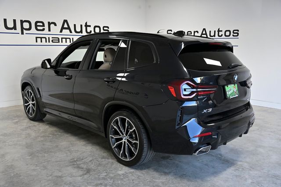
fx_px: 258
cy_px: 94
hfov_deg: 57.2
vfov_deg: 40.0
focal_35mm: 33
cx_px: 140
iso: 2000
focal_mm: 33
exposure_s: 1/800
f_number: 5
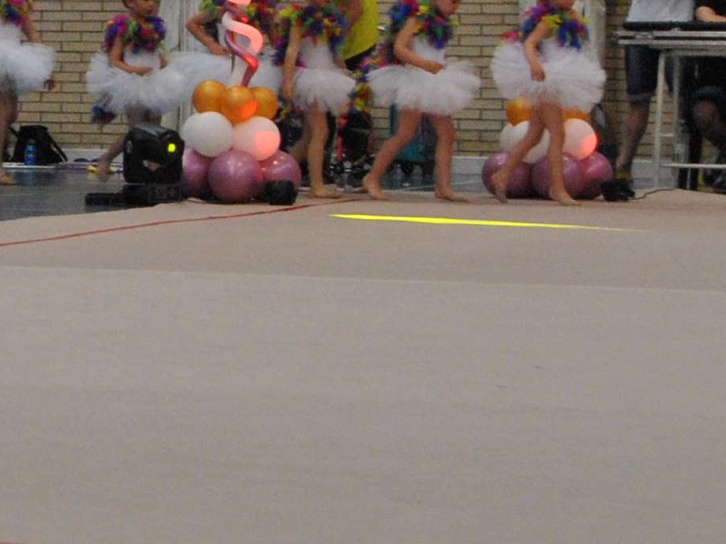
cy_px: -42
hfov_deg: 10.9
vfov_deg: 8.3
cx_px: -188
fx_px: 3734
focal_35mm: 178
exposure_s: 1/125
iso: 800
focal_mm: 29
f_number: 5.6
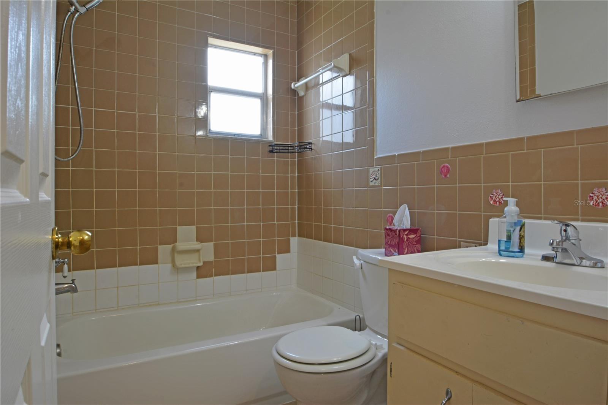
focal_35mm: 21
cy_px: 202
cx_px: 304
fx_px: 355
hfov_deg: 81.2
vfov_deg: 59.5
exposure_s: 1/1.6
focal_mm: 14
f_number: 16
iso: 160
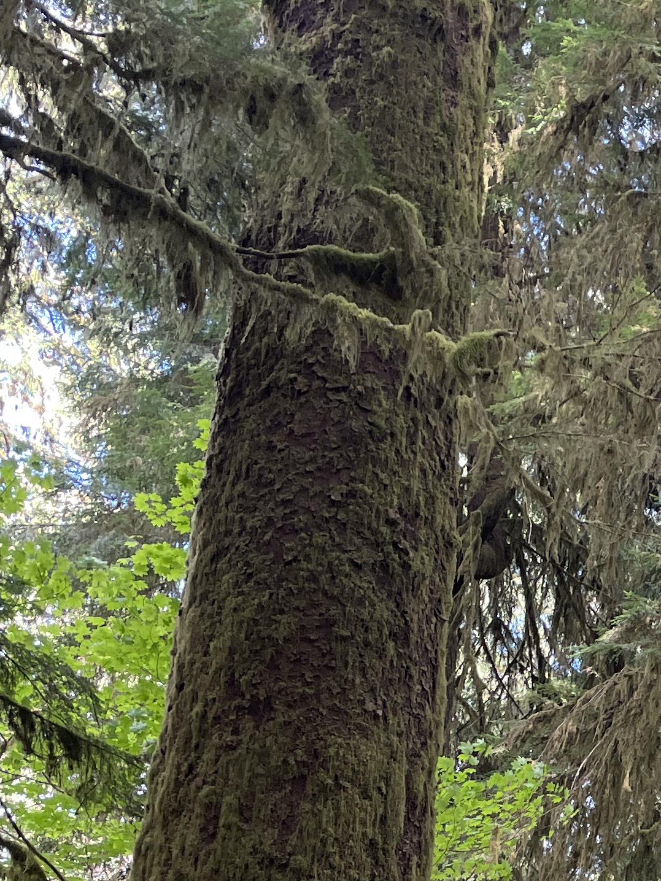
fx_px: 1859
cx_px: 900
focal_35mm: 73
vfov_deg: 25.1
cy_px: 923
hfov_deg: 18.5
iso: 100
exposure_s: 1/121
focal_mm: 4.2
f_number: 1.6
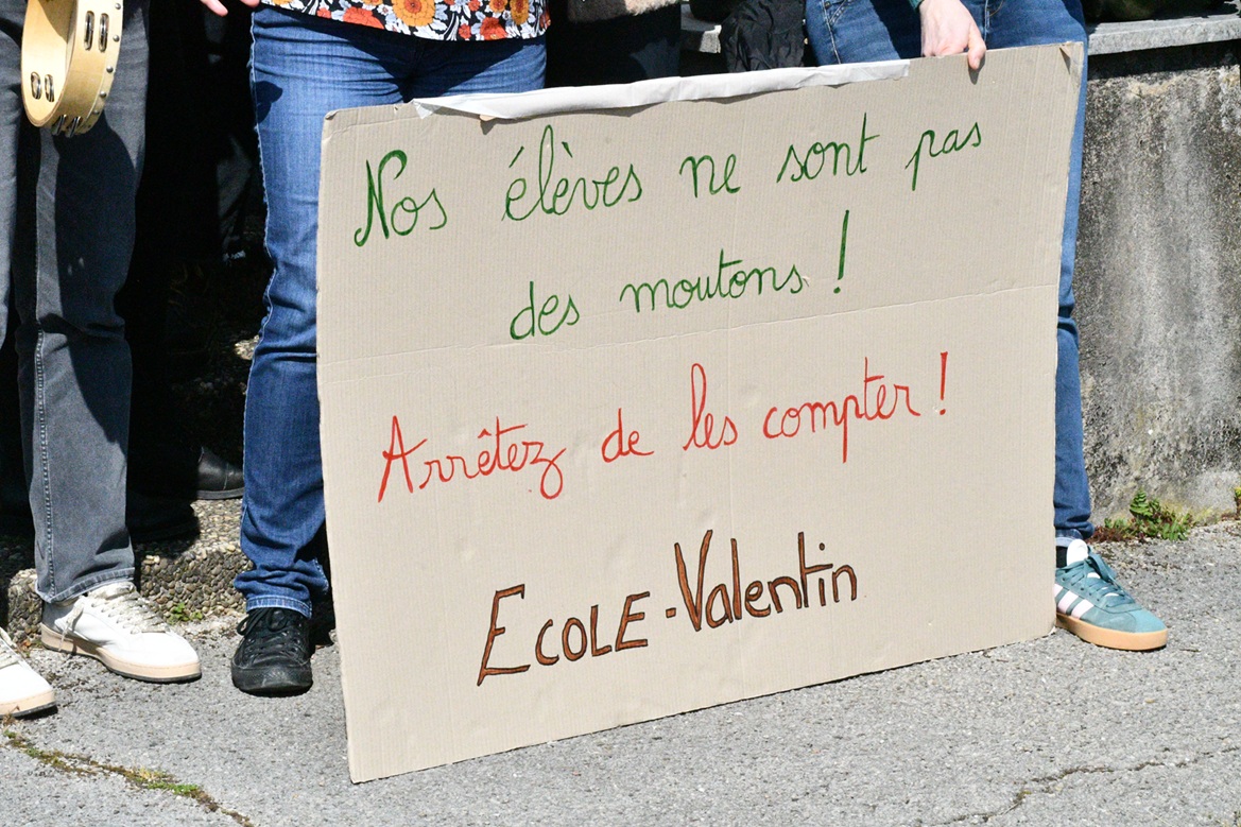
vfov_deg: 10.6
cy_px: 414
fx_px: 4446
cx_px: 620
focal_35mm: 129
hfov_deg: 15.9
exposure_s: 1/8000
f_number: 22
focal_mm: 86
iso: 16000
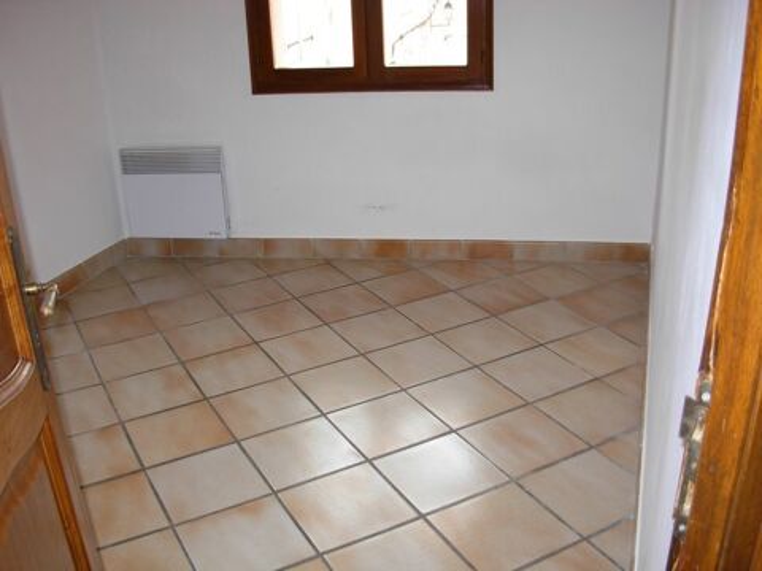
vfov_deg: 37.7
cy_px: 286
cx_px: 381
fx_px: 836
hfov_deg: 49.0
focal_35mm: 38
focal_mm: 6.3
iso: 102
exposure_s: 1/29.3
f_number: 2.9
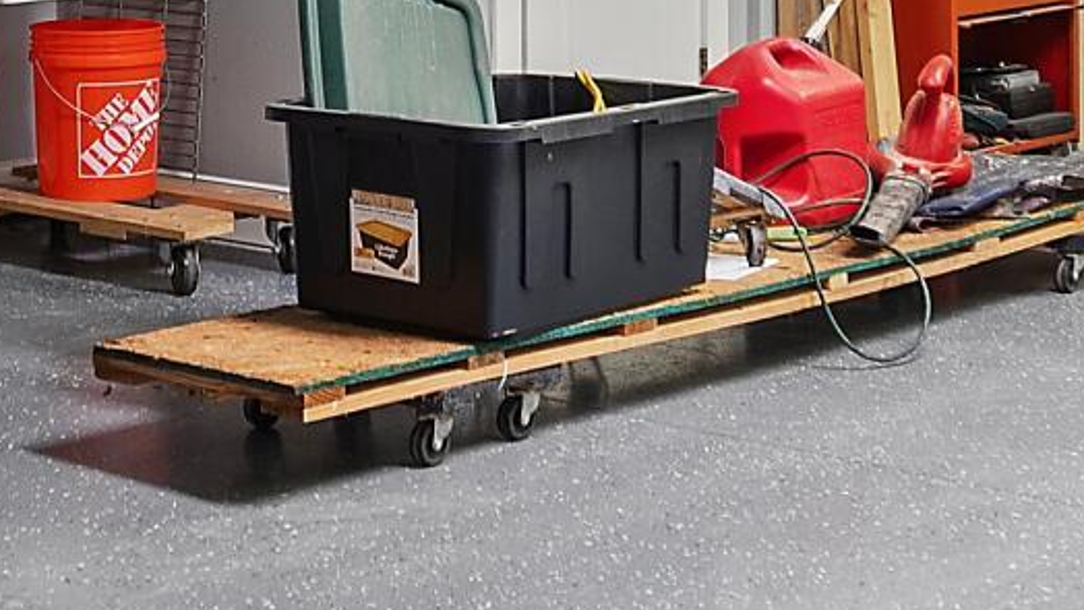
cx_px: 261
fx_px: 2587
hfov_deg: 23.4
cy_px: -223
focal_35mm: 90
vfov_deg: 12.9
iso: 100
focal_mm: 10
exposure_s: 1/2
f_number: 4.5
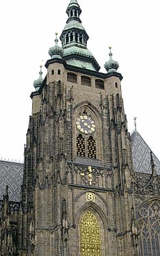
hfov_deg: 20.1
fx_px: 447
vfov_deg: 31.8
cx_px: 127
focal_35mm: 64
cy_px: 168
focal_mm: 5.6
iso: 70
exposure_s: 1/512
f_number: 2.7
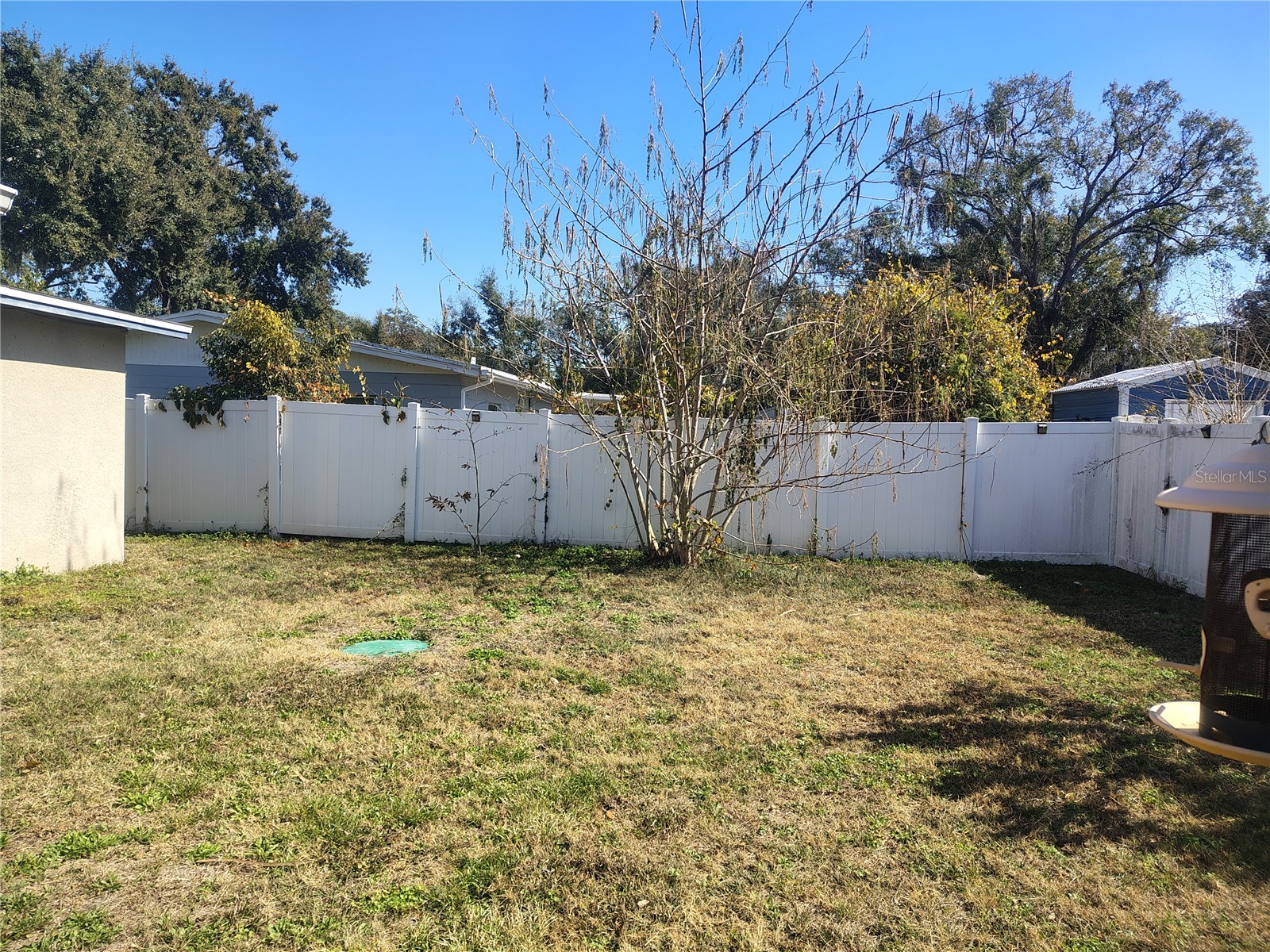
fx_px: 881
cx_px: 635
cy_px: 476
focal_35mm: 24
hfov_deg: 71.6
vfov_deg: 56.8
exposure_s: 1/1139
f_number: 1.8
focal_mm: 5.56
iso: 100
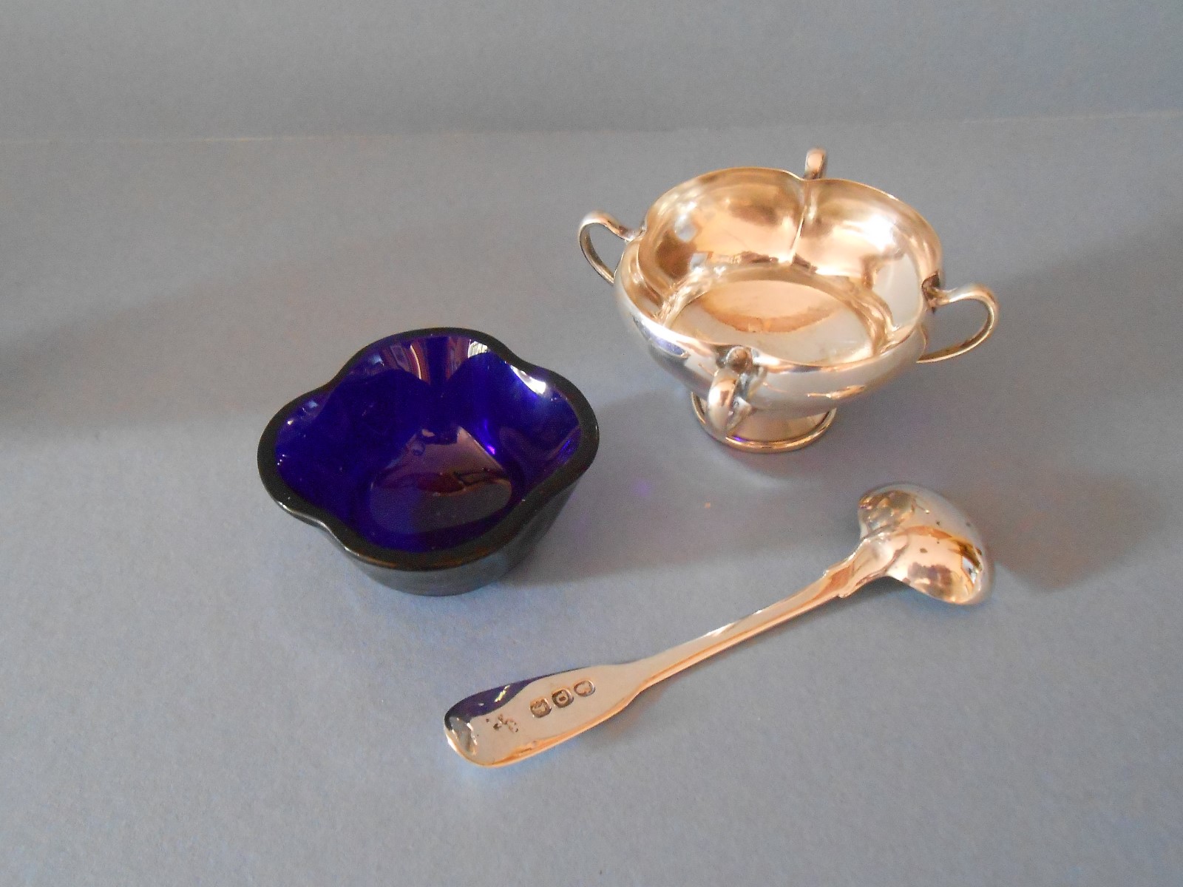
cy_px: 444
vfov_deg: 46.8
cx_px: 592
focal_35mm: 30
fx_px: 1025
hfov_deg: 60.0
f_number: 3.8
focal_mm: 5.3
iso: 800
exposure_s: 1/13
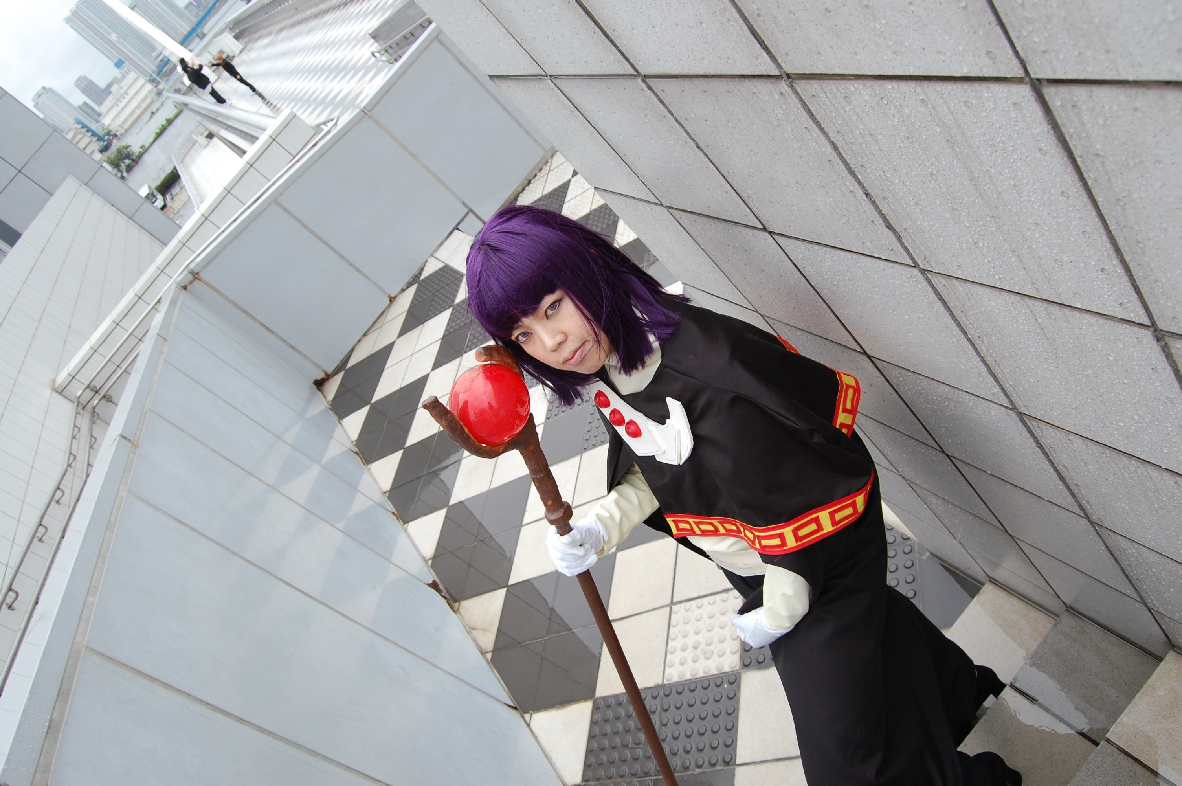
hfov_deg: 67.4
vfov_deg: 47.8
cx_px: 591
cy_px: 393
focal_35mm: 27
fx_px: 886
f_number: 8
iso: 200
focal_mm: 18
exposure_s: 1/250
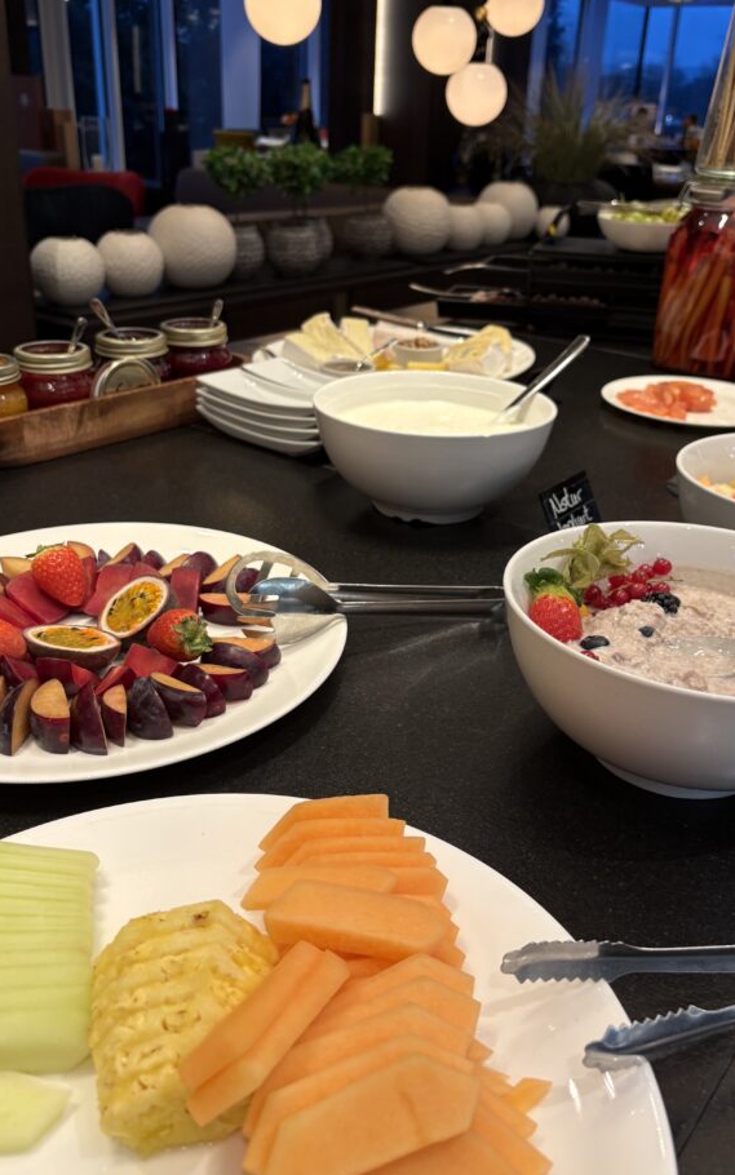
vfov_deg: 61.2
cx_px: 388
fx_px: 993
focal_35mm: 31
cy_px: 560
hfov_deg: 40.6
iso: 100
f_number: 1.6
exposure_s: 1/61
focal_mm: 5.96
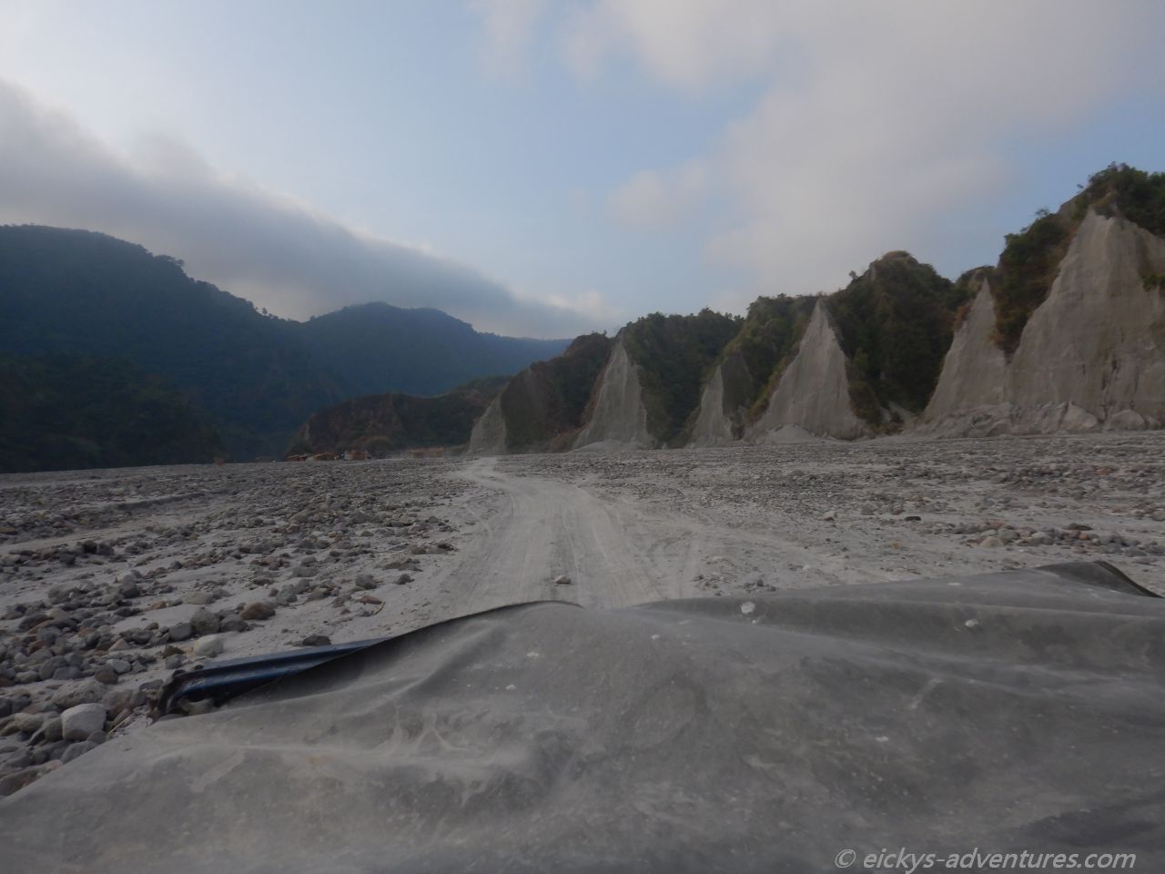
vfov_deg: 56.8
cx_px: 582
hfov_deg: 71.6
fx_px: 808
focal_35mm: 24
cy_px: 437
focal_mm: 4.3
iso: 125
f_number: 4.1
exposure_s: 1/1000
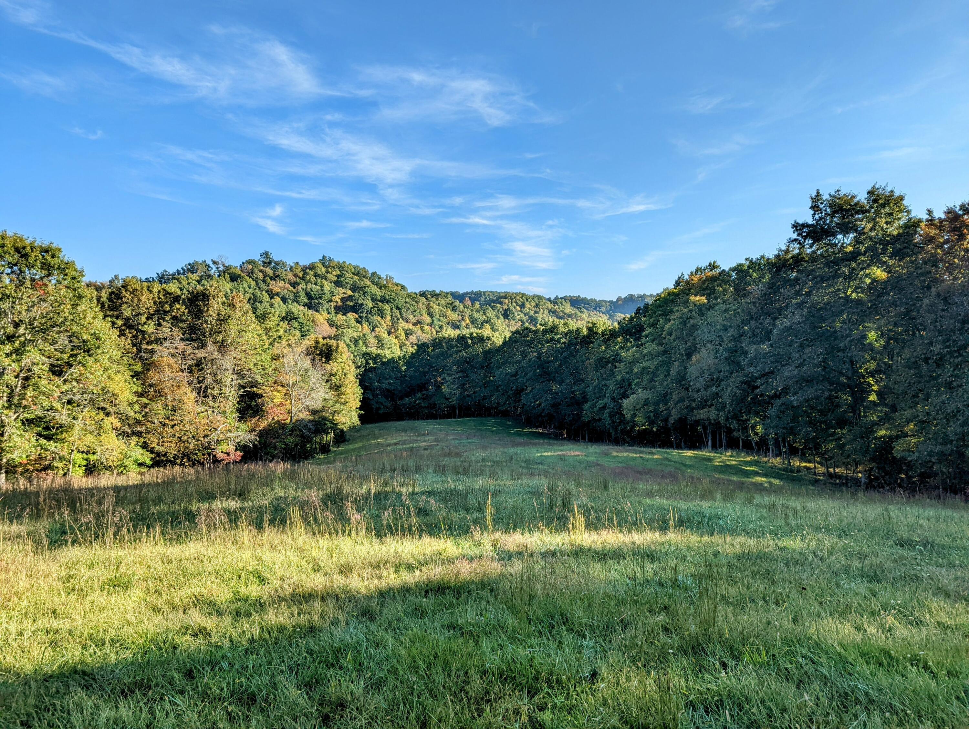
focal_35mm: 24
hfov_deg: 71.5
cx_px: 484
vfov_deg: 56.9
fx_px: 673
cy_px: 364
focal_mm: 6.81
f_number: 1.85
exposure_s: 1/1490
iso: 43
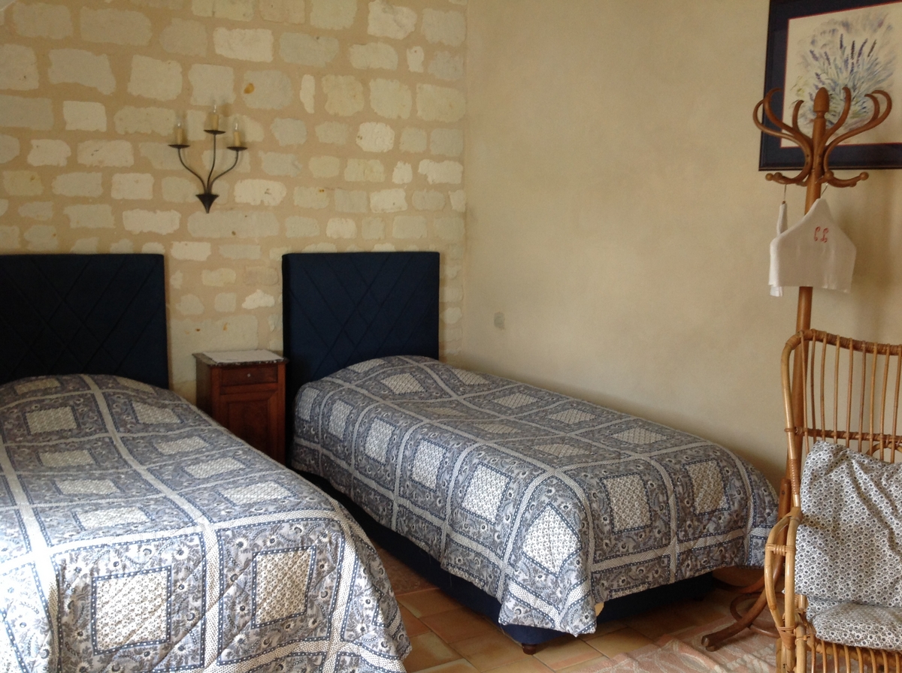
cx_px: 451
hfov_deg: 52.7
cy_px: 336
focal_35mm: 35
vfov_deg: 40.6
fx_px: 911
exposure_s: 1/15
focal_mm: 4.28
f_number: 2.4
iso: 80
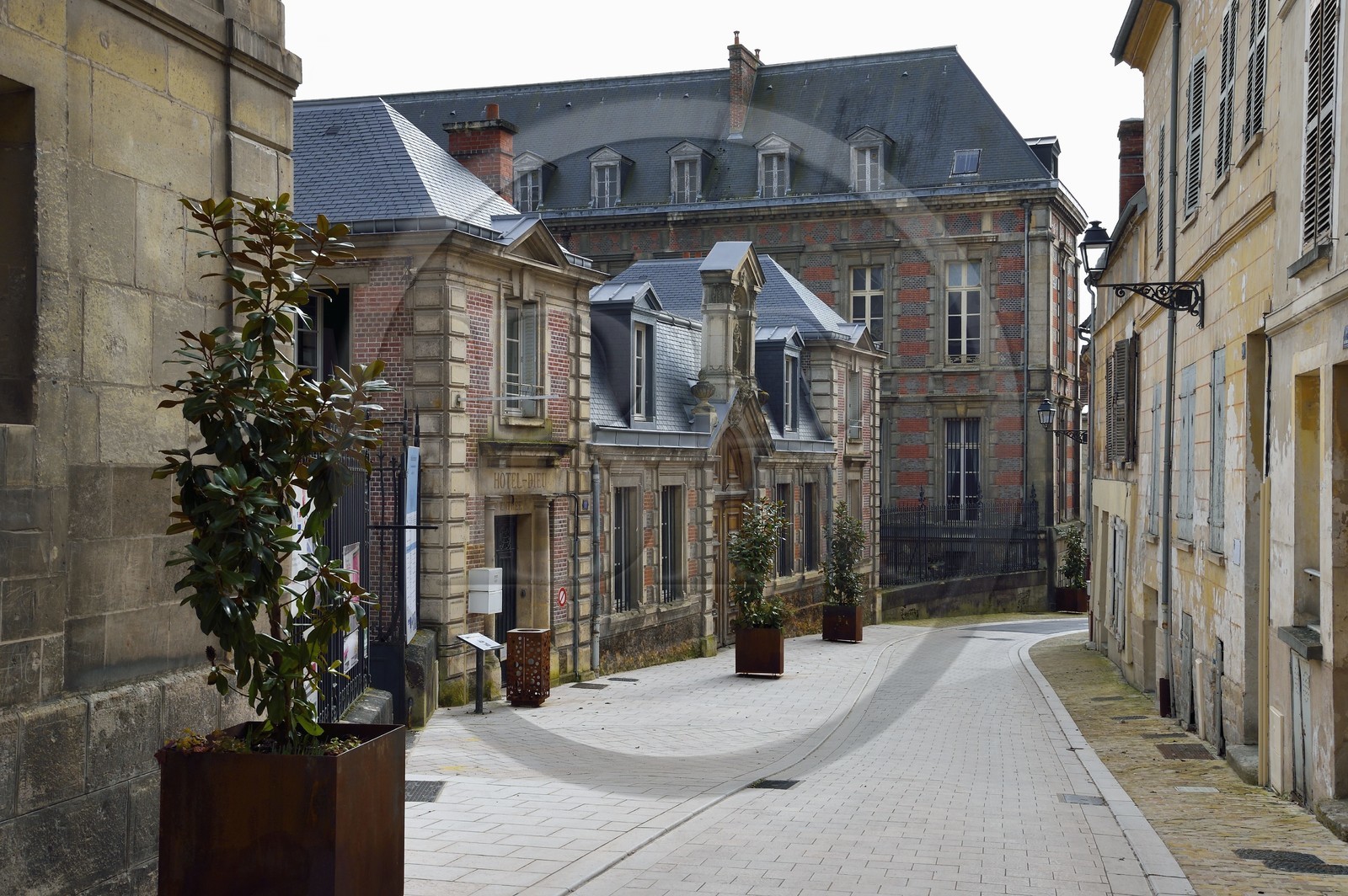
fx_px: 1684
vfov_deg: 29.8
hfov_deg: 43.6
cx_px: 674
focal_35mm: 45
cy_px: 448
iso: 200
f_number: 16
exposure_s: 1/80
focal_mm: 45
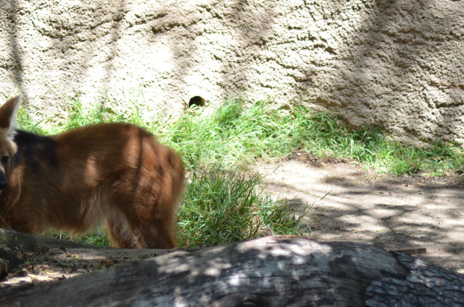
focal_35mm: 238
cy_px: 157
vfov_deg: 5.7
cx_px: 120
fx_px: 3062
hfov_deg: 8.7
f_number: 5
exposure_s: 1/400
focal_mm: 100
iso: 400
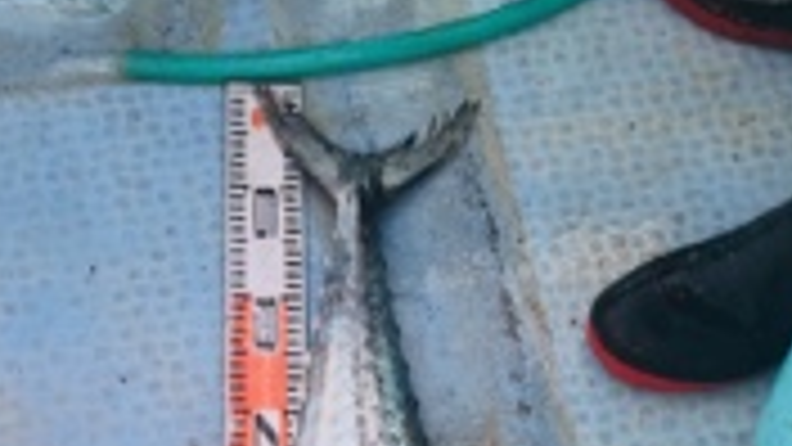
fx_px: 1512
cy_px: 770
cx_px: 369
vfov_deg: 14.9
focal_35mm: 72
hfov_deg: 29.3
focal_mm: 4.15
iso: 25
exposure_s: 1/496
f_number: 2.2
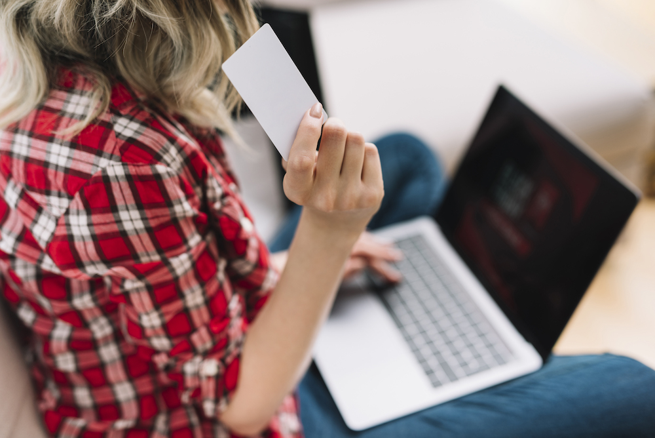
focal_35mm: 50
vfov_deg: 27.0
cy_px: 219
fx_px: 910
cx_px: 328
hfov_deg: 39.6
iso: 100
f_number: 2.2
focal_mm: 50
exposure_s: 1/125
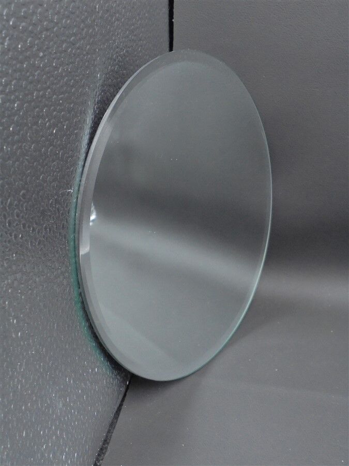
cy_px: 233
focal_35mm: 38
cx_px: 174
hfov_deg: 37.7
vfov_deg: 49.0
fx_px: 511
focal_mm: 6.9
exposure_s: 1/25
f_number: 4.2
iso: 400
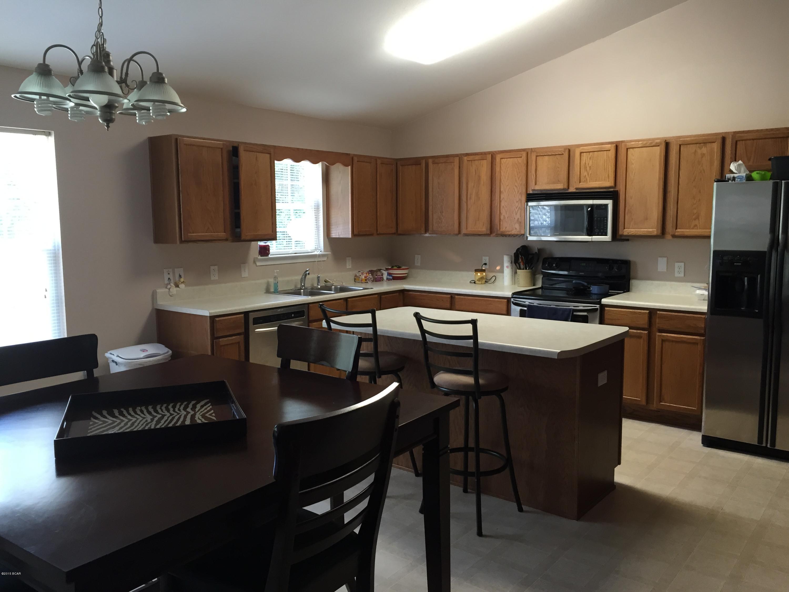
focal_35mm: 29
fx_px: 661
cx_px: 394
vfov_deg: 48.2
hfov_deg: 61.7
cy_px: 296
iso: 64
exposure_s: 1/30
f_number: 2.2
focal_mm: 4.15
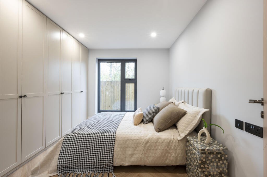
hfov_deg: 100.4
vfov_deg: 77.2
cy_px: 88
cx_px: 134
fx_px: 111
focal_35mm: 15
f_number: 16
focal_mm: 15
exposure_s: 2.5
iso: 200
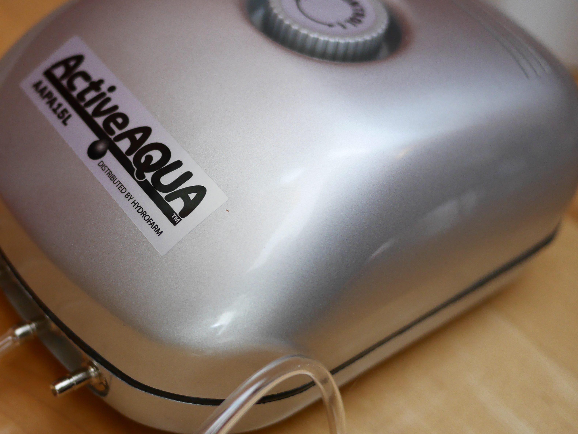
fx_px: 969
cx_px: 186
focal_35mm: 58
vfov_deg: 25.2
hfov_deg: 32.9
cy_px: 192
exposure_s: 1/60
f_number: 1.7
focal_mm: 20
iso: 640
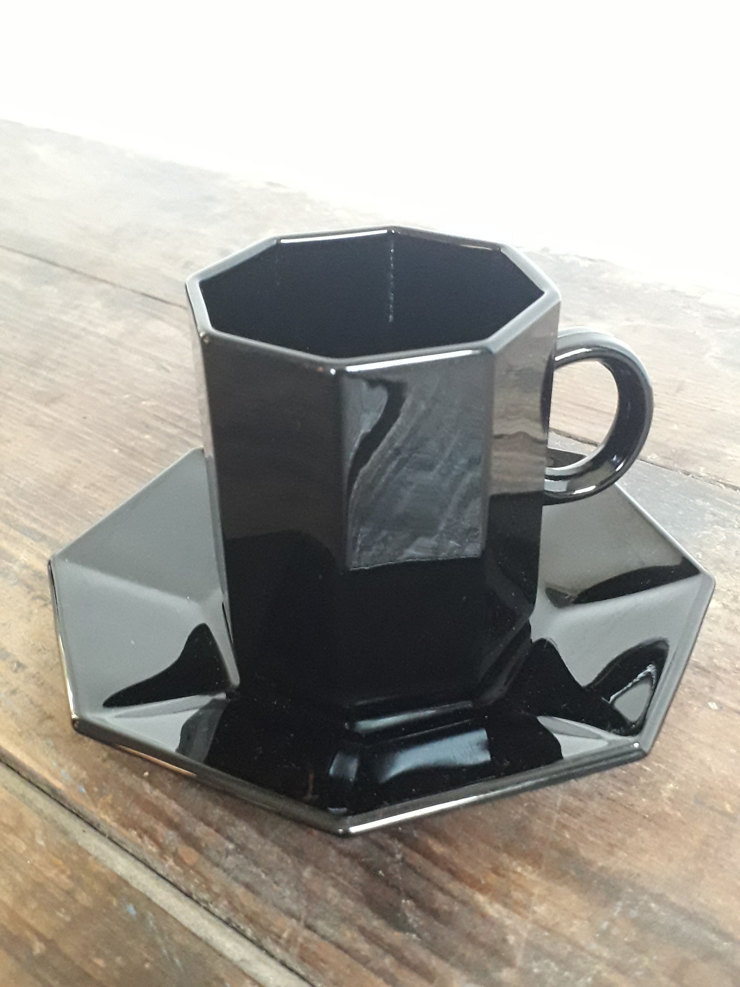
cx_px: 370
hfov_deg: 51.4
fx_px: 770
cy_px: 494
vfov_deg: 65.3
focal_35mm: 27
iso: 500
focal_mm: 3.6
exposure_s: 1/20
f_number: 1.9
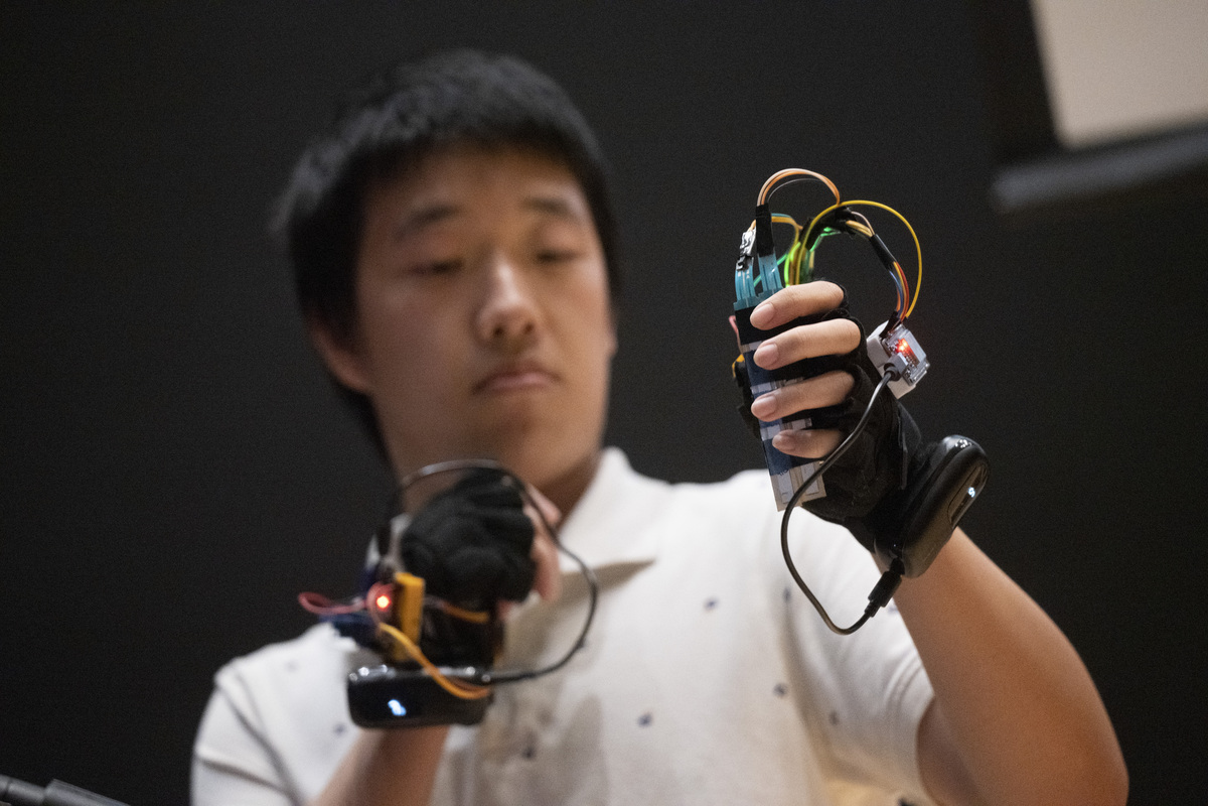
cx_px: 604
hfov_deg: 11.4
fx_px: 6040
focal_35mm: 180
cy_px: 403
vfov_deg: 7.6
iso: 8000
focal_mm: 180
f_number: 2.8
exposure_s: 1/200
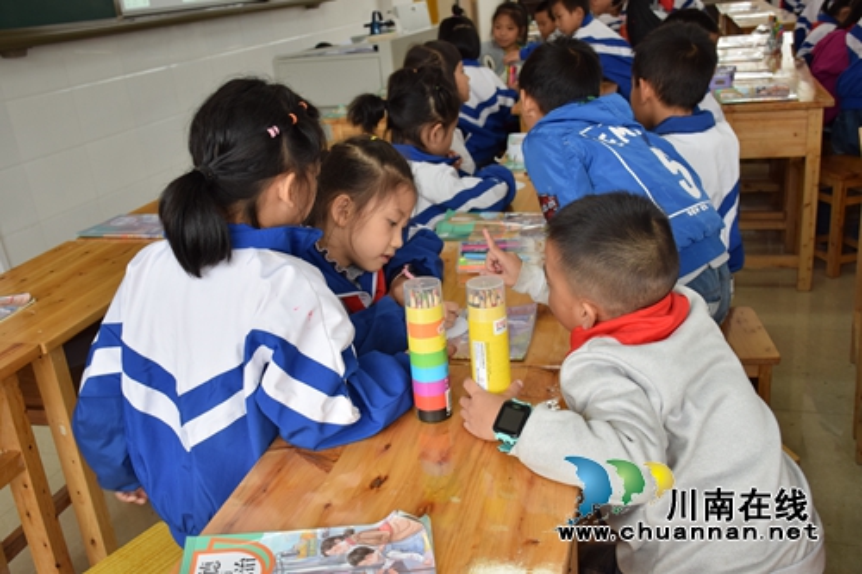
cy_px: 287
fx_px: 862
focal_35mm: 36
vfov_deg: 36.8
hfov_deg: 53.1
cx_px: 431
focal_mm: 24
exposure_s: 1/100
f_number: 5
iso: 400
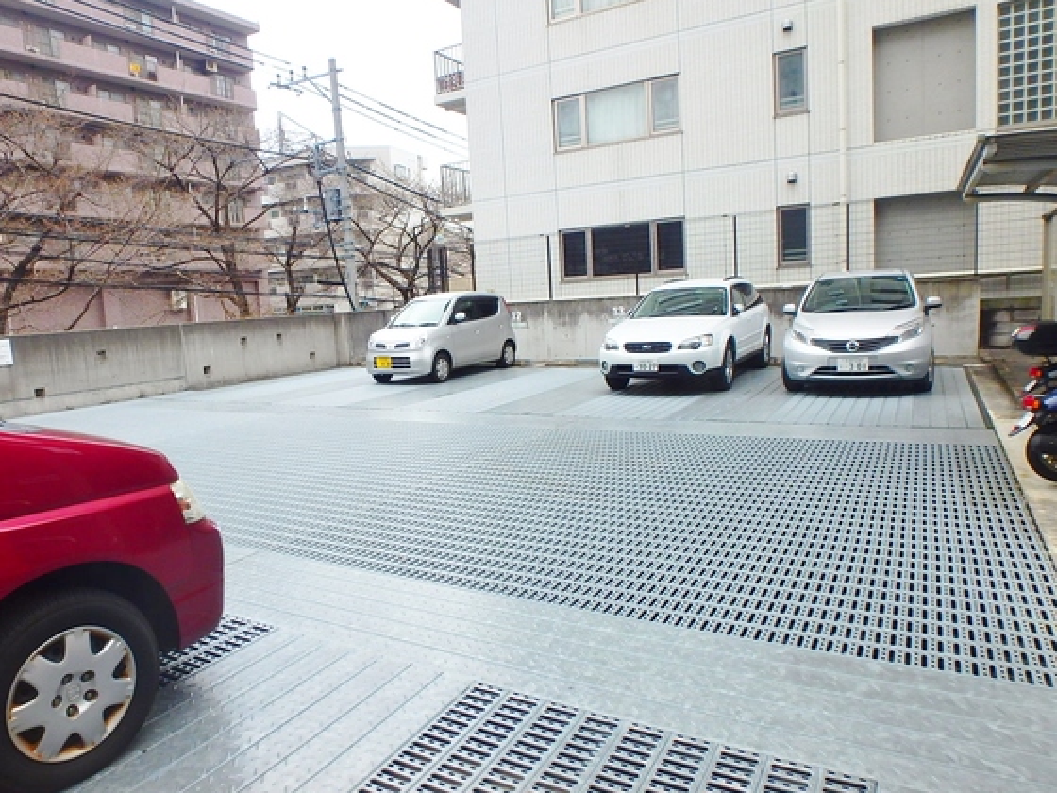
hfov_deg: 71.4
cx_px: 468
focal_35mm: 24
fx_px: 733
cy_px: 417
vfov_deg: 56.8
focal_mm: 3.7
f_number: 3.5
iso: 125
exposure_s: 1/250
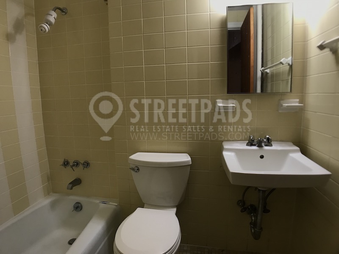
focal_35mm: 28
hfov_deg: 63.4
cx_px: 170
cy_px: 127
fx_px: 274
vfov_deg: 49.7
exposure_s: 1/30
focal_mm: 3.99
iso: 40
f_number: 1.8
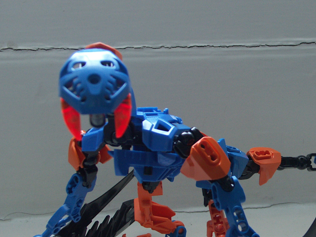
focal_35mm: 76
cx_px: 290
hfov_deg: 24.8
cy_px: 162
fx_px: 694
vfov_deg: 19.3
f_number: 2.8
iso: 100
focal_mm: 10.04
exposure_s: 1/20
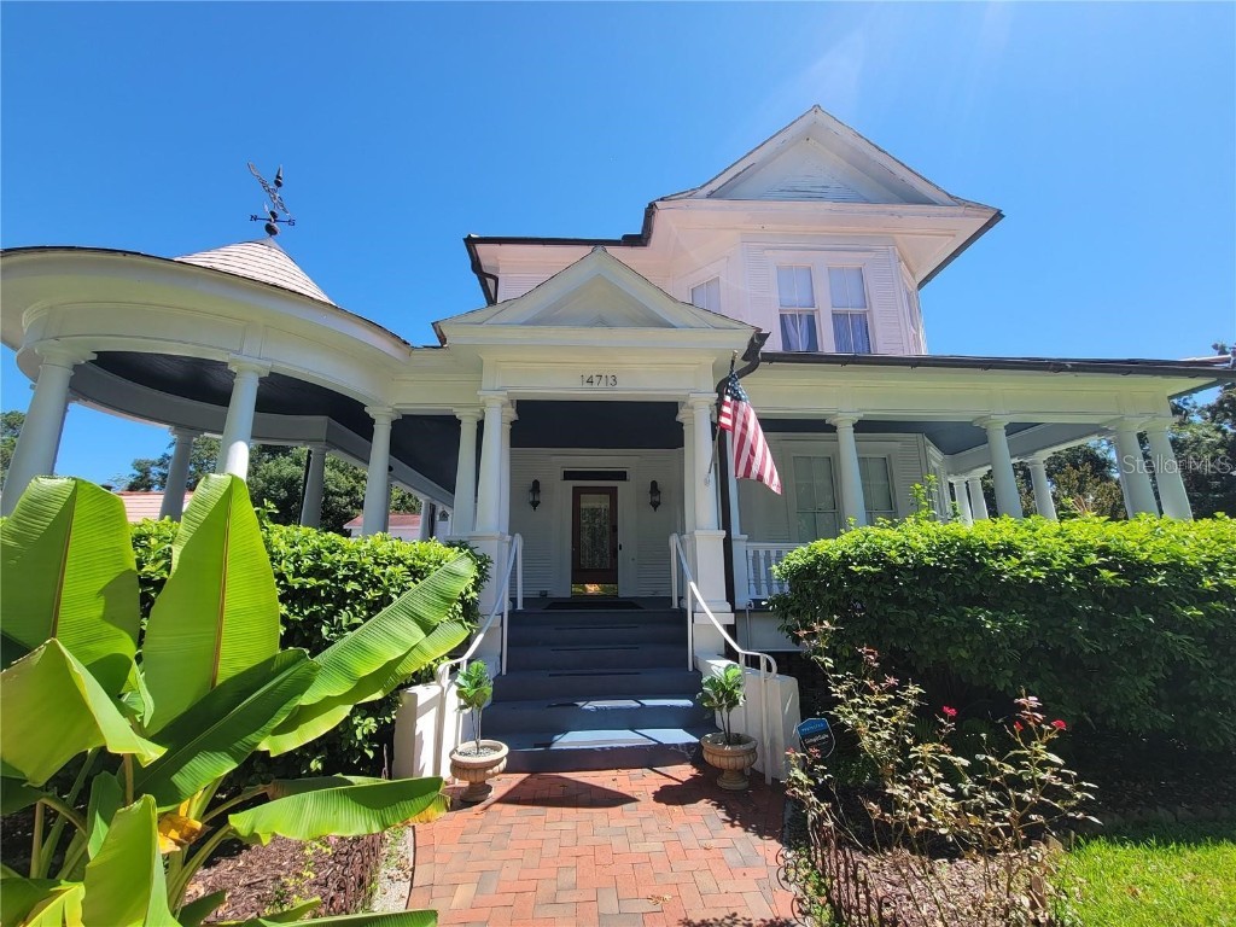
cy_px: 464
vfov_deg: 89.9
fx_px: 464
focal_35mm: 13
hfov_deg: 106.2
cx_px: 618
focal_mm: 2.2
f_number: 2.2
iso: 50
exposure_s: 1/963
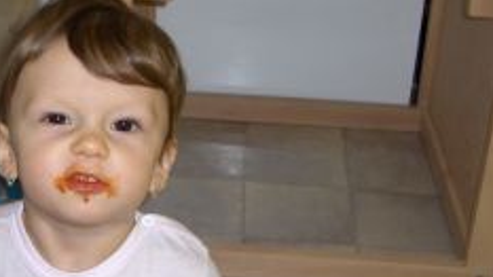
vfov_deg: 14.7
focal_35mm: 82
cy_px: 189
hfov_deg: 24.5
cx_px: -21
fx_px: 1072
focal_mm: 5.8
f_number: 2.6
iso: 100
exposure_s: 1/60
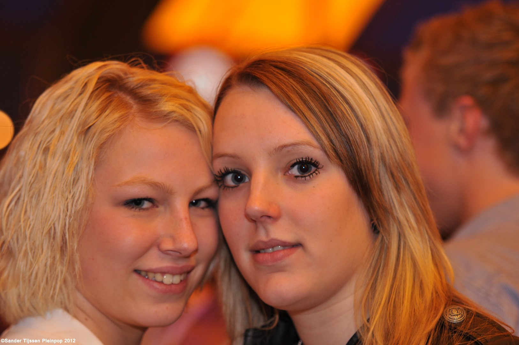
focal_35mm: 158
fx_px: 2268
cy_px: 172
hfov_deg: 13.1
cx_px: 260
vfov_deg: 8.7
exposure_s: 1/80
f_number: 2.8
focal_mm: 105
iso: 400
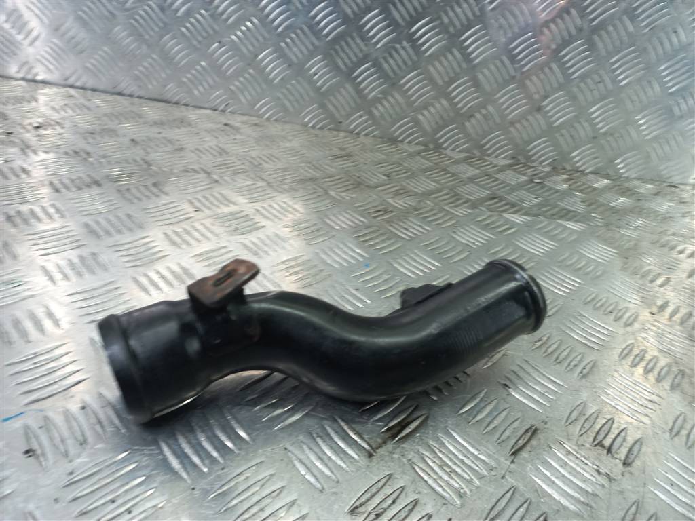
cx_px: 348
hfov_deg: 69.4
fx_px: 502
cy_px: 260
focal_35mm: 25
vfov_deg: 54.9
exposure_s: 1/50
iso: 64
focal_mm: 4.6
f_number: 1.8
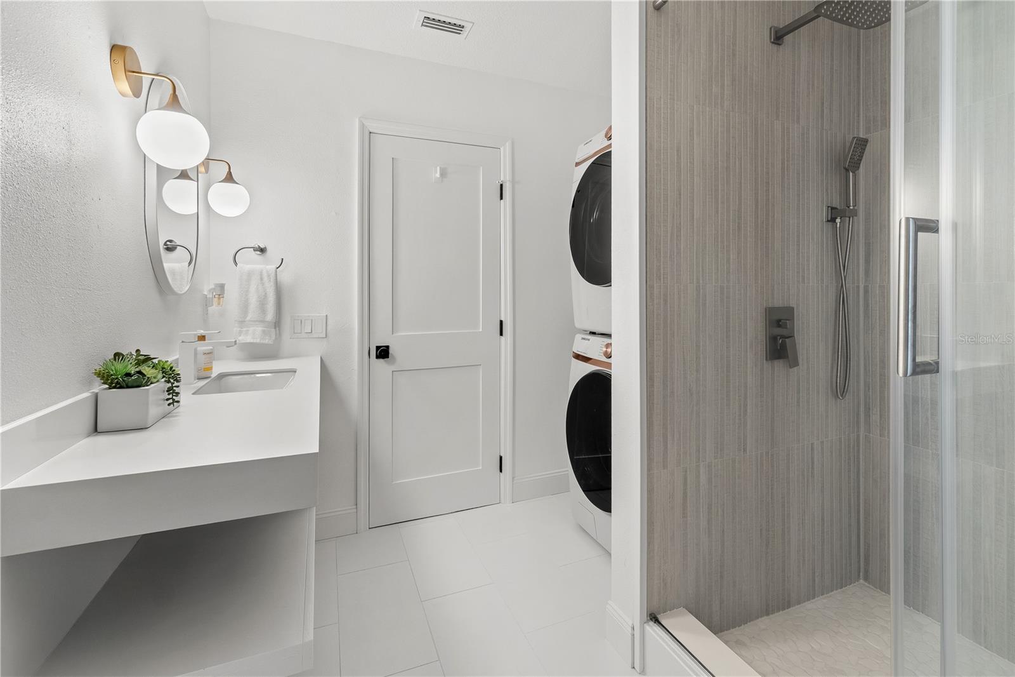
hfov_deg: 100.4
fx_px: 423
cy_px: 338
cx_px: 508
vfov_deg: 77.3
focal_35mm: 15
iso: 250
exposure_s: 1/100
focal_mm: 10
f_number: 8
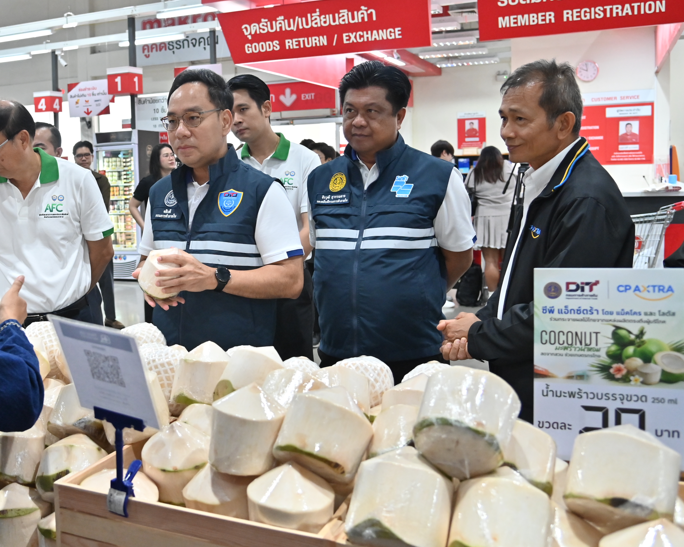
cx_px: 174
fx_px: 769
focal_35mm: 38
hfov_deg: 46.3
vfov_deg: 39.0
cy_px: 228
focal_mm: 24
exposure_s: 1/320
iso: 2200
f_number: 4
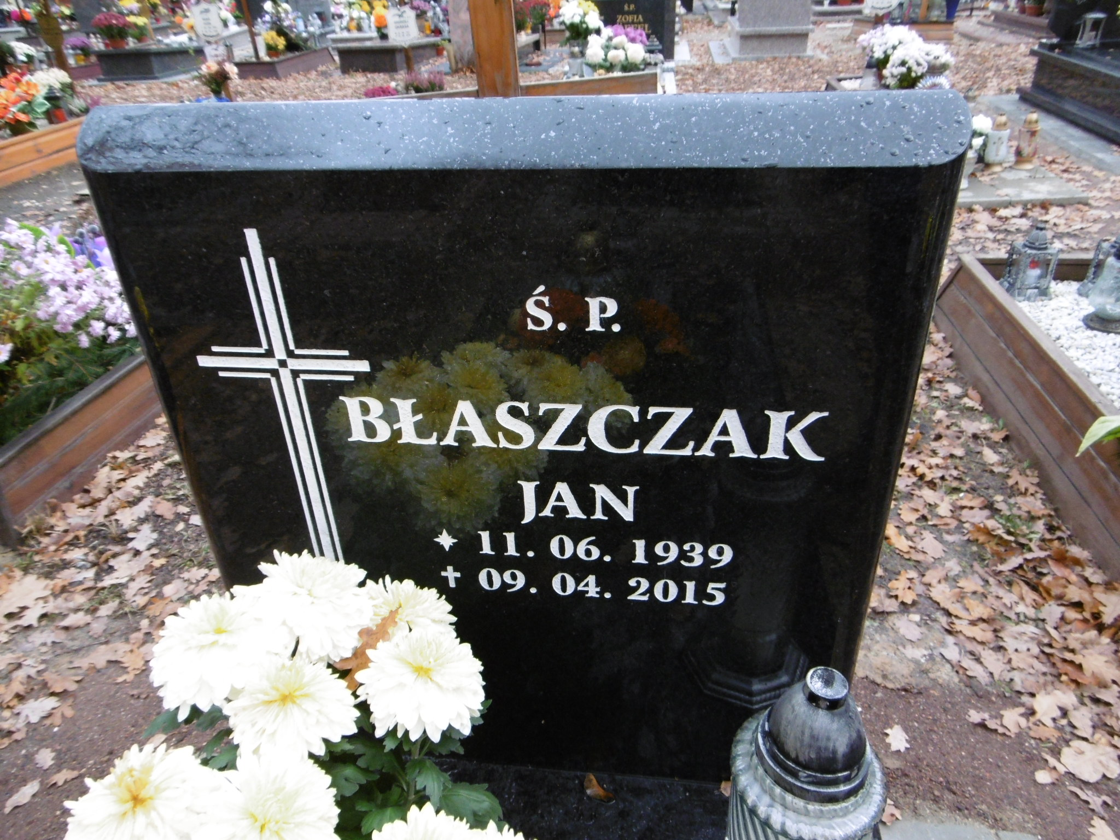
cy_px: 420
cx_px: 560
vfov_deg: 56.8
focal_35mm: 24
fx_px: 777
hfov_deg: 71.6
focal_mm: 4.3
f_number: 3.1
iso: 200
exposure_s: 1/60
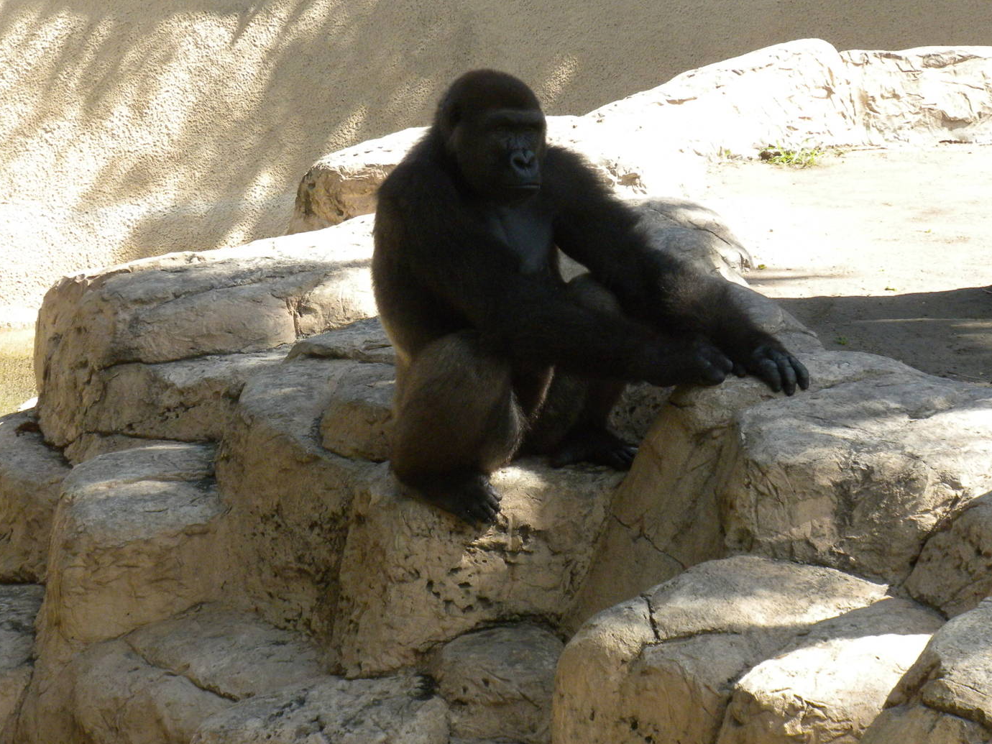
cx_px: 451
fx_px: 3955
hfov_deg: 14.3
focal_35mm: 138
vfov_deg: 10.7
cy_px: 361
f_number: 5.1
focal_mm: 21
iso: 247
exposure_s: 1/500
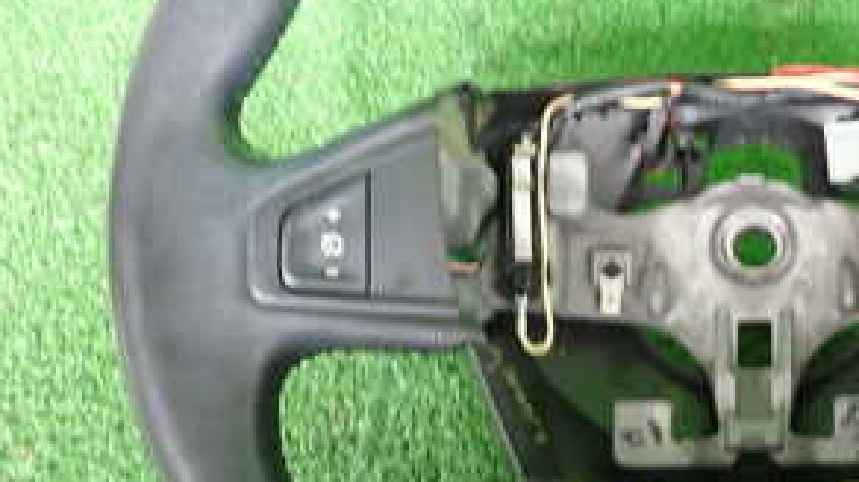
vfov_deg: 21.4
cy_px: 241
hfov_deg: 34.4
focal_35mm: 56
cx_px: 824
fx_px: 1275
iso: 320
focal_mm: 4.5
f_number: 2
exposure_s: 1/30
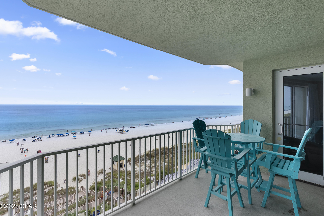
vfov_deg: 73.8
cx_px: 162
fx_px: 144
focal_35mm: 16
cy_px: 108
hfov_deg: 96.7
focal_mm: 16
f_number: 8
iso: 320
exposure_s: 1/125
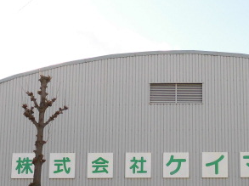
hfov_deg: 27.4
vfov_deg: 20.5
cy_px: 169
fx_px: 503
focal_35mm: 70
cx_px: 189
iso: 100
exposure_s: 1/400
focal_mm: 5.81
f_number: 3.5
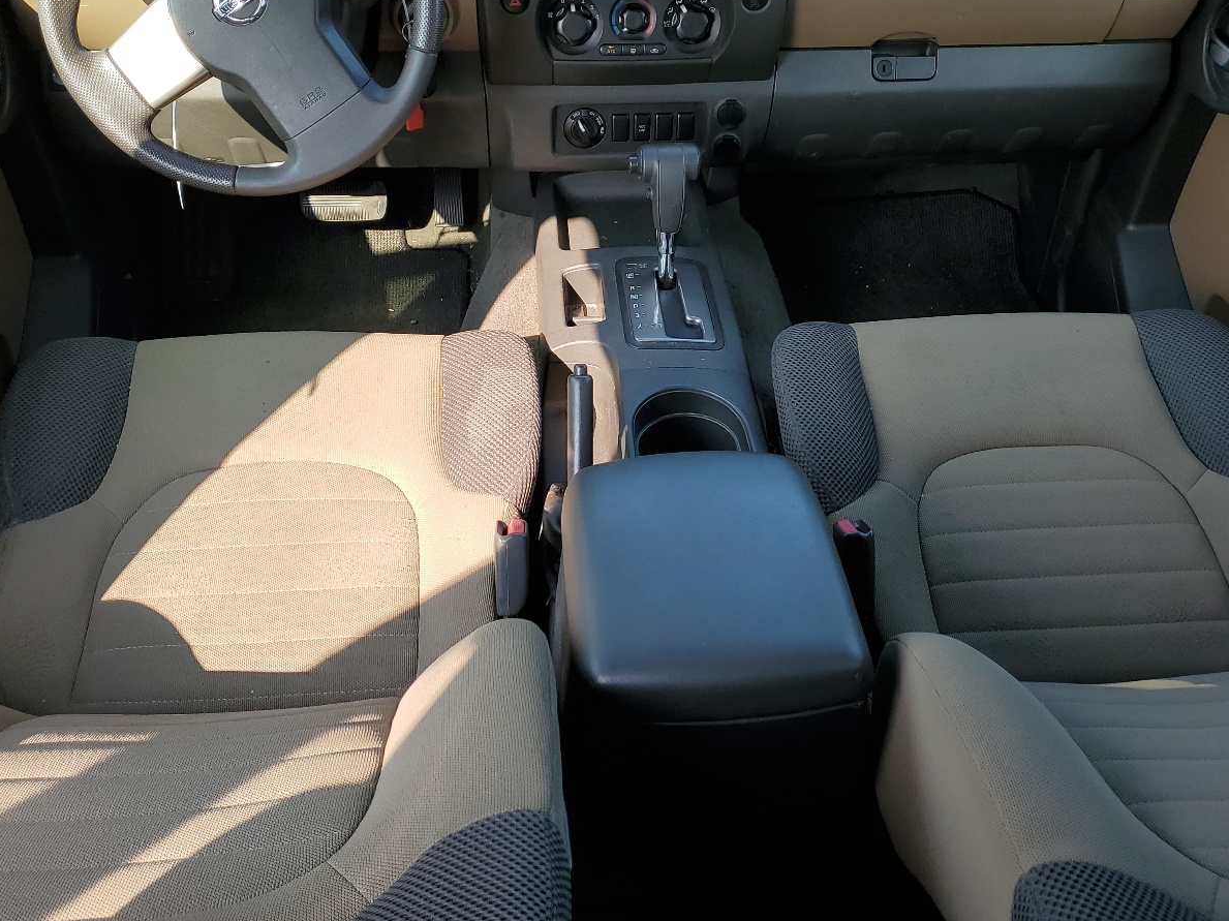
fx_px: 1242
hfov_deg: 52.6
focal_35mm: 35
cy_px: 342
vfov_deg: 40.4
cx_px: 625
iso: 50
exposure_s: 1/400
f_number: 1.5
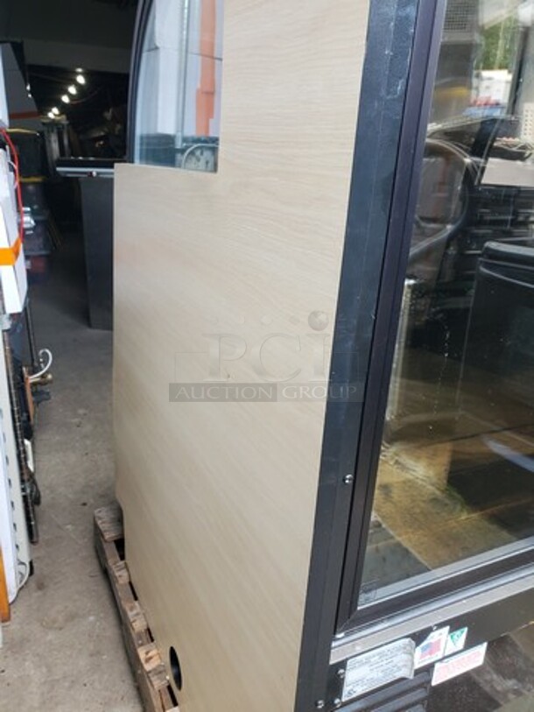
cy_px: 356
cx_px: 267
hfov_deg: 53.1
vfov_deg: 67.3
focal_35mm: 26
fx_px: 535
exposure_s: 1/120
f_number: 2.4
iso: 125
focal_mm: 4.3
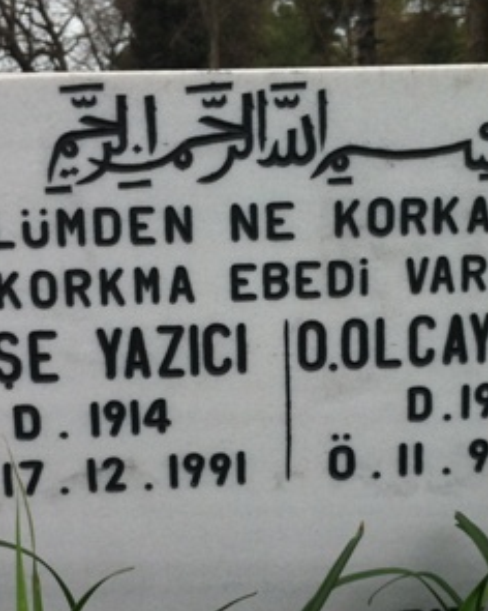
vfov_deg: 25.6
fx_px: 1336
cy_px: 381
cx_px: 287
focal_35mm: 74
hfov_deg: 20.7
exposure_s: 1/149
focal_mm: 3.85
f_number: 2.8
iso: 80
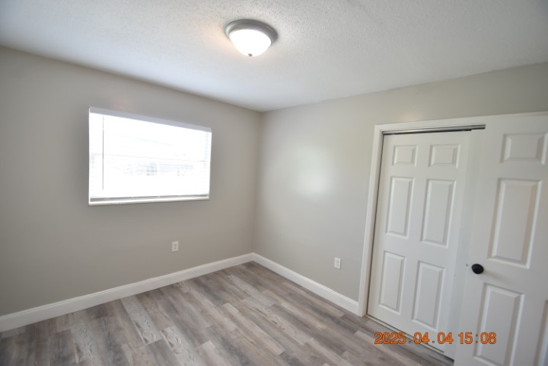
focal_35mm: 15
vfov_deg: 77.3
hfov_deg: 100.4
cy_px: 183
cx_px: 274
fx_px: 228
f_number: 4.5
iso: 400
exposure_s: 1/80
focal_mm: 10
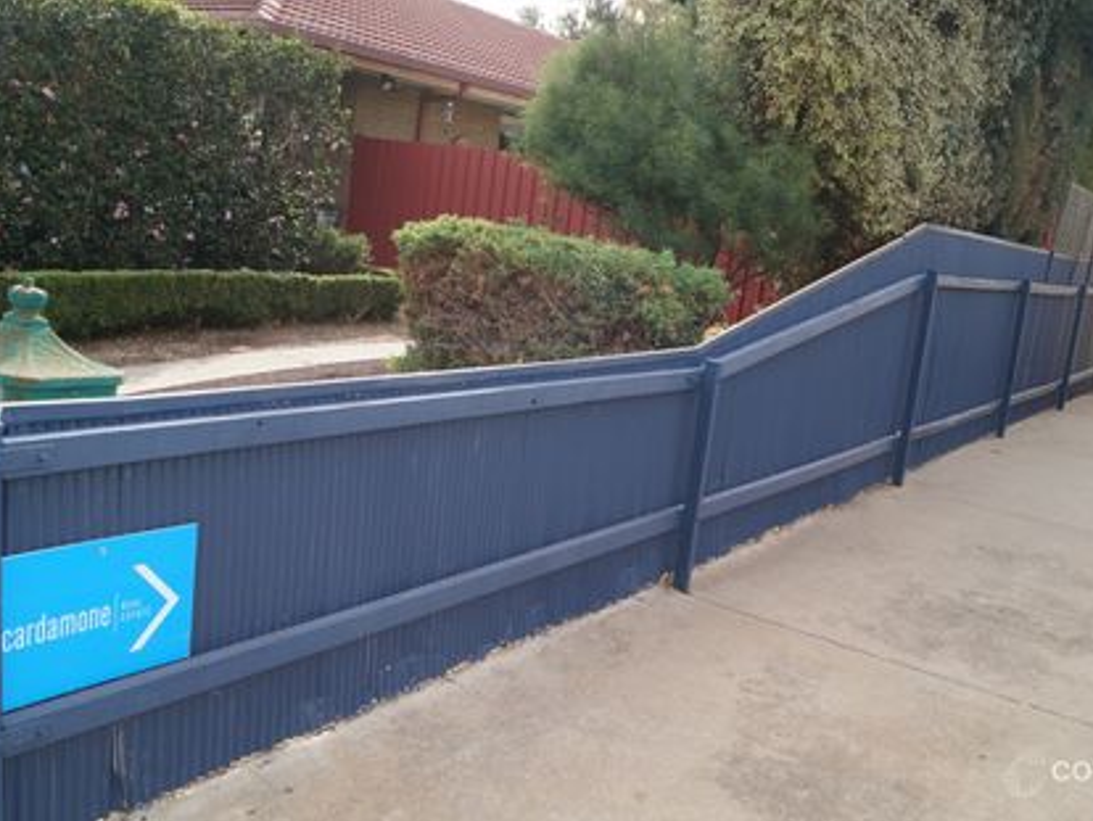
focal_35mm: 36
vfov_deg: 39.7
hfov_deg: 51.3
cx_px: 597
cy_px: 410
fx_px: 1137
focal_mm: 22
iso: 100
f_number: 7.1
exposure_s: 1/100
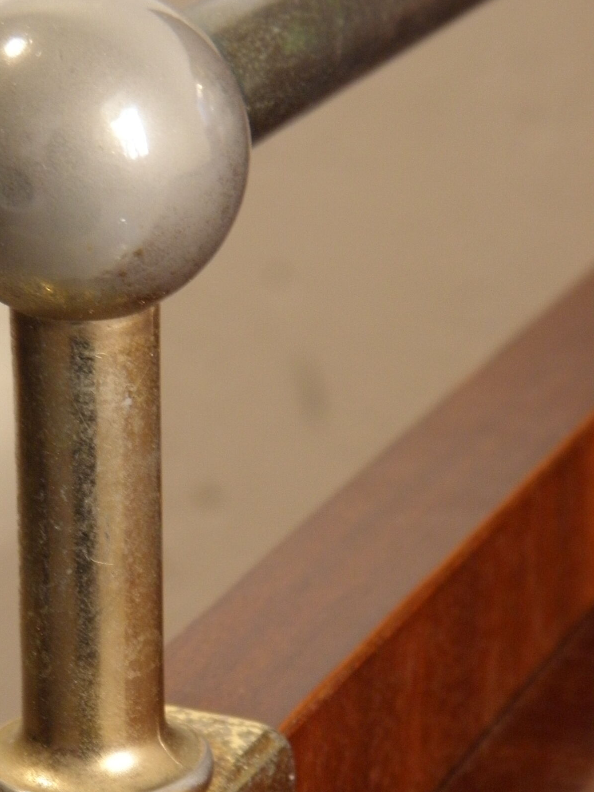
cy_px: 526
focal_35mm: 129
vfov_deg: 15.3
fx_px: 2951
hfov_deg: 11.5
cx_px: 119
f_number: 4.4
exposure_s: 1/15
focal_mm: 14.3
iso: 200
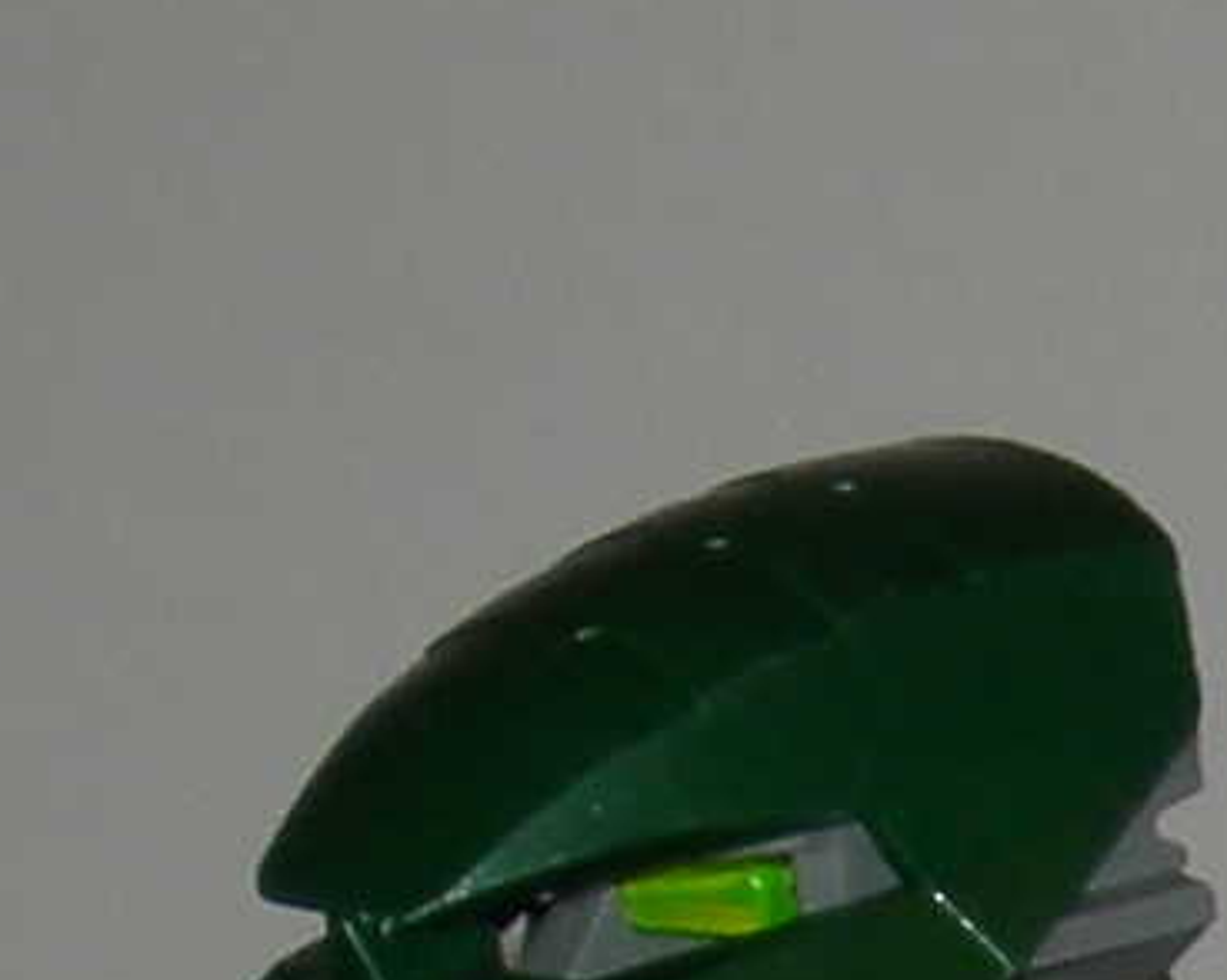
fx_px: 18474
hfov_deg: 3.8
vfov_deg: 3.0
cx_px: 2451
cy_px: 2850
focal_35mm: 509
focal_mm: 15.5
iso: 64
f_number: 3.8
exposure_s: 1/60.1
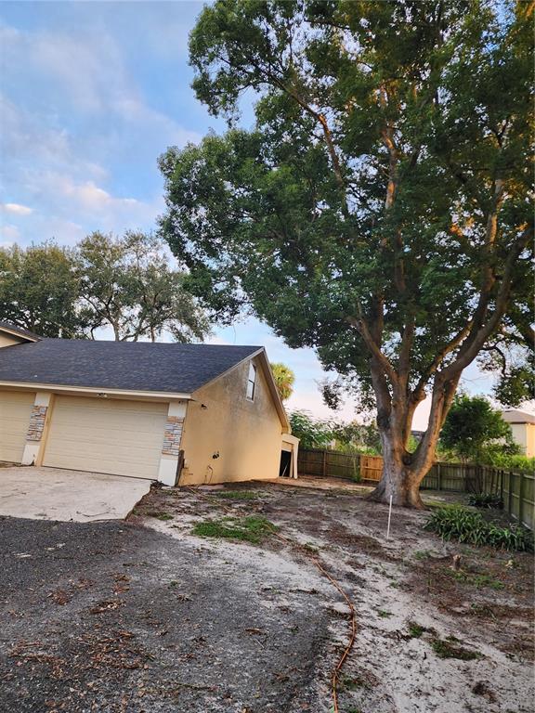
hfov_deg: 58.9
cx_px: 268
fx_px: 474
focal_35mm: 23
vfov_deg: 73.9
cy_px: 356
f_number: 1.8
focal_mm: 6.4
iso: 64
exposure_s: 1/180
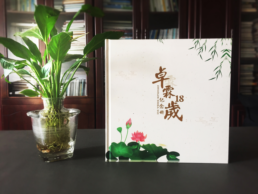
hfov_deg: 61.7
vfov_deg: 48.2
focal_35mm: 29
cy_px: 97
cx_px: 129
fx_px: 216
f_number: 2.2
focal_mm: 4.15
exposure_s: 1/33
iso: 50
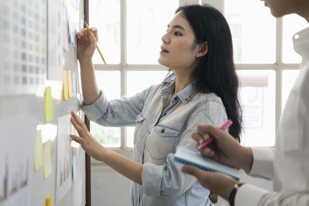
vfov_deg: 25.5
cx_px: 154
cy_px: 103
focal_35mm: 53
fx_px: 455
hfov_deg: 37.5
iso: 400
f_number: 2
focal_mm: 35
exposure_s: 1/125
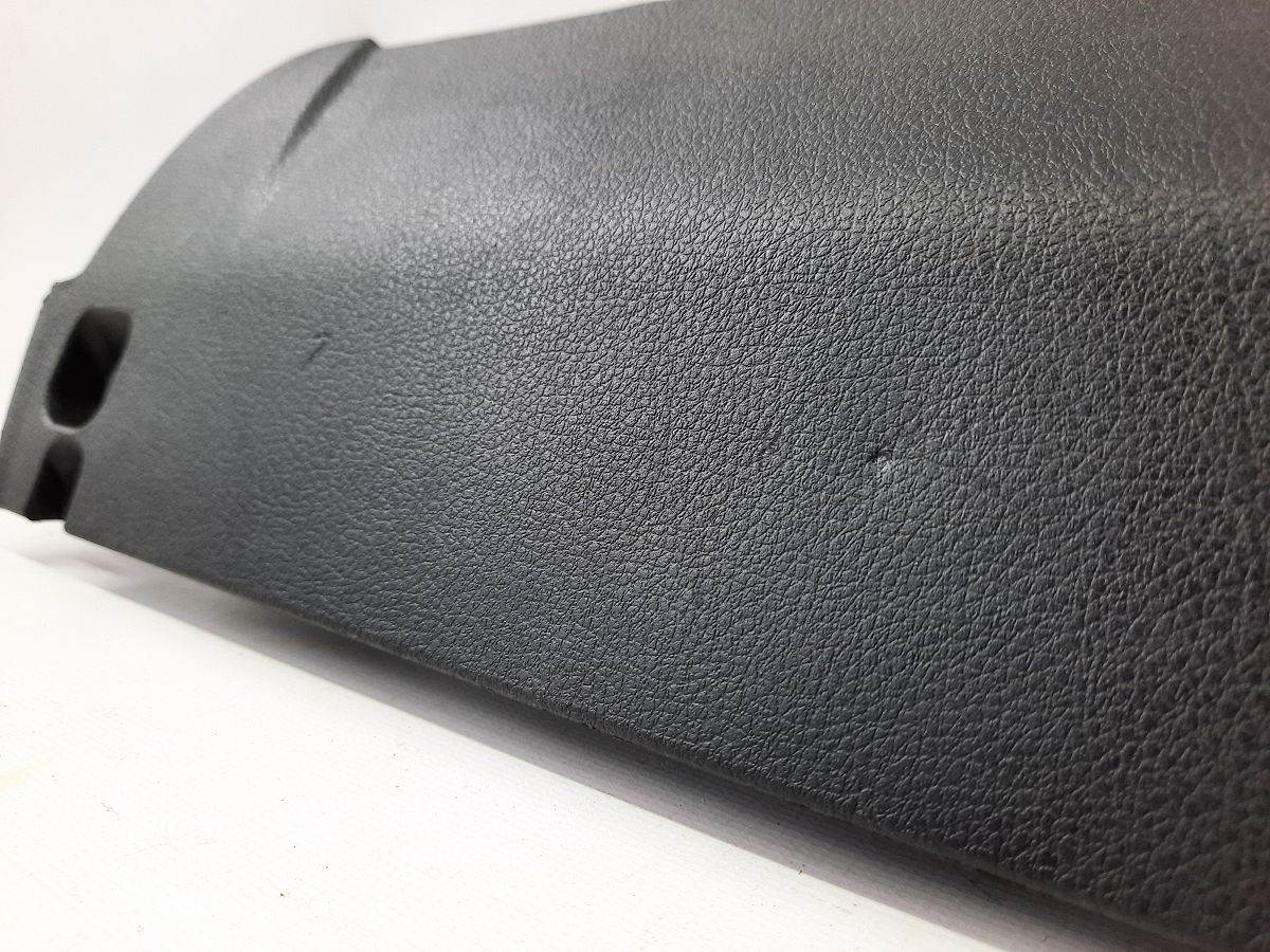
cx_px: 635
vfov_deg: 54.9
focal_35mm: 25
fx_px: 917
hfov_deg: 69.4
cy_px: 476
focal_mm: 4.6
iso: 100
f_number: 2
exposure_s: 1/60
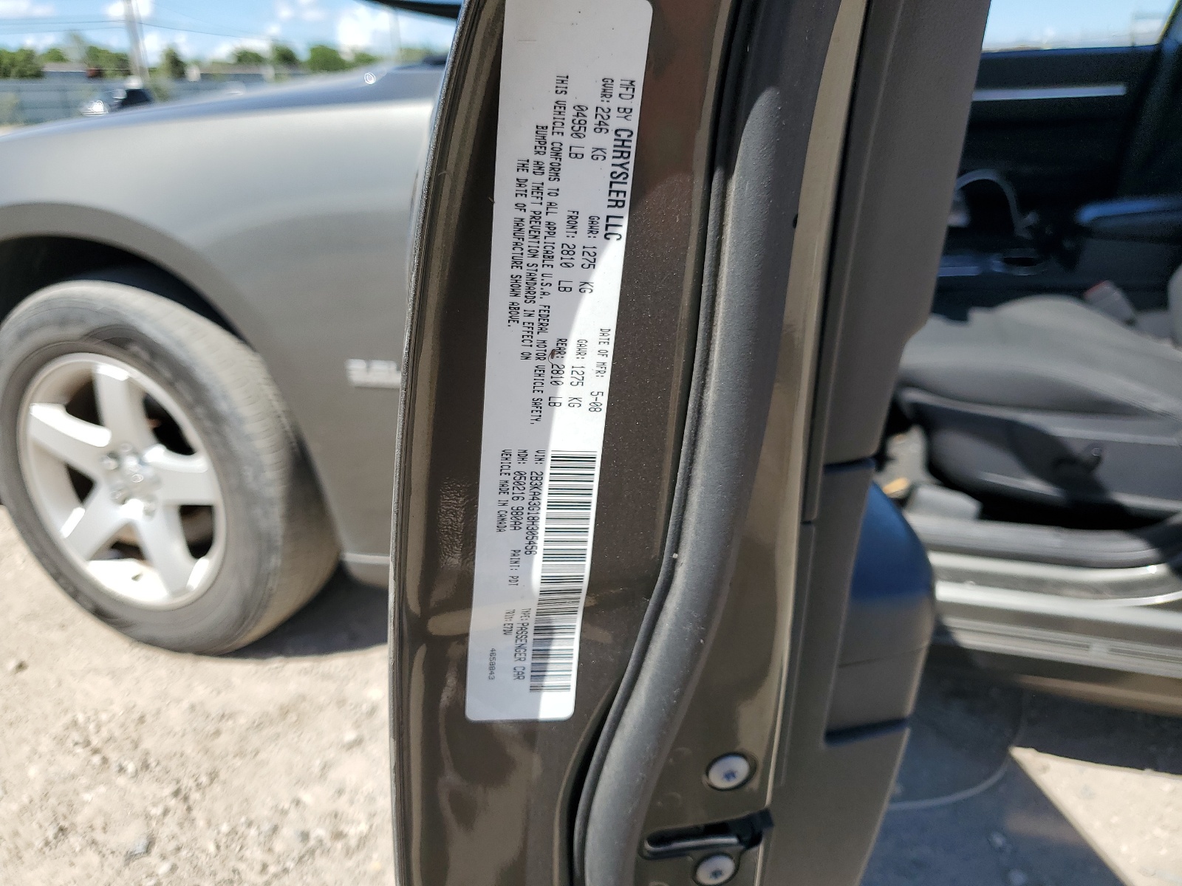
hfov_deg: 67.3
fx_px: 888
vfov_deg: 53.1
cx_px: 591
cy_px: 443
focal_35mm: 26
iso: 50
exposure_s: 1/2000
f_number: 1.5
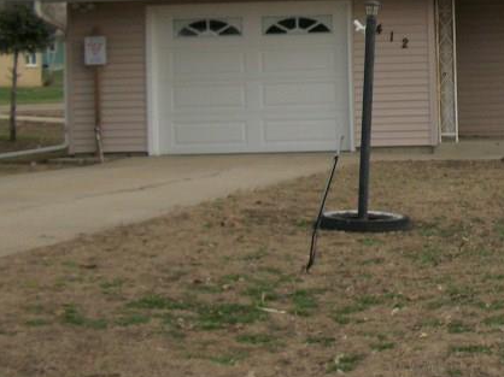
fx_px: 1426
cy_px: 43
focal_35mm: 98
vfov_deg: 14.9
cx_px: 673
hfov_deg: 18.5
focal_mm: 5.7
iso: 80
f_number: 8.8
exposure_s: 1/100
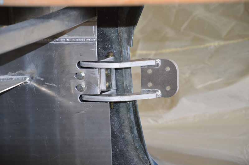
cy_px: 82
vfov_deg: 8.7
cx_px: 124
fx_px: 1088
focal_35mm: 158
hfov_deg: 13.1
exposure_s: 1/60
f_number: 5.6
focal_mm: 105
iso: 800
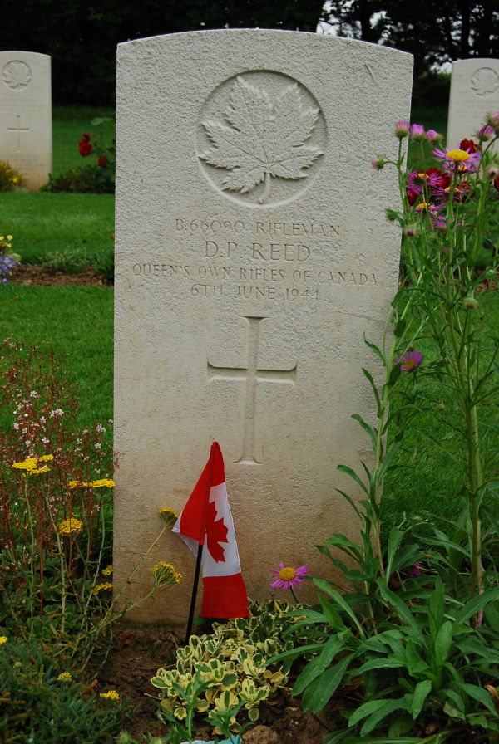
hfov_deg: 23.9
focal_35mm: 57
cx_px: 250
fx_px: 1181
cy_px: 372
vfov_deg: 35.0
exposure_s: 1/200
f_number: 7.1
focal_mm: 38
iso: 200
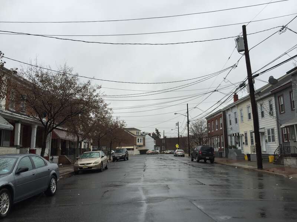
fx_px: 249
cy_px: 111
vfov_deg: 48.2
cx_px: 148
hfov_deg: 61.7
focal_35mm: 29
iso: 32
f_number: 2.2
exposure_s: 1/282
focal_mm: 4.15
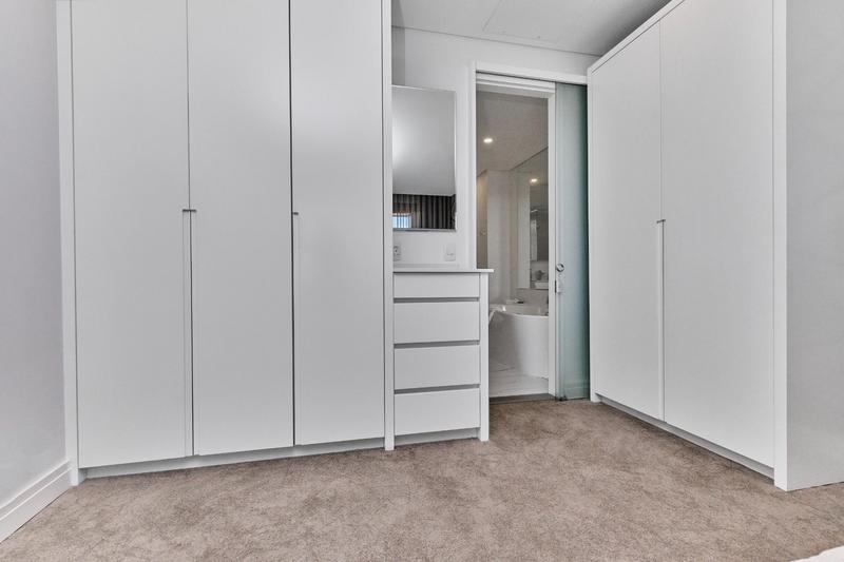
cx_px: 422
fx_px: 352
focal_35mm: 15
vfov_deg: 77.3
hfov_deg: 100.4
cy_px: 281
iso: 800
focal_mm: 10
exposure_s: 1/200
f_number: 8
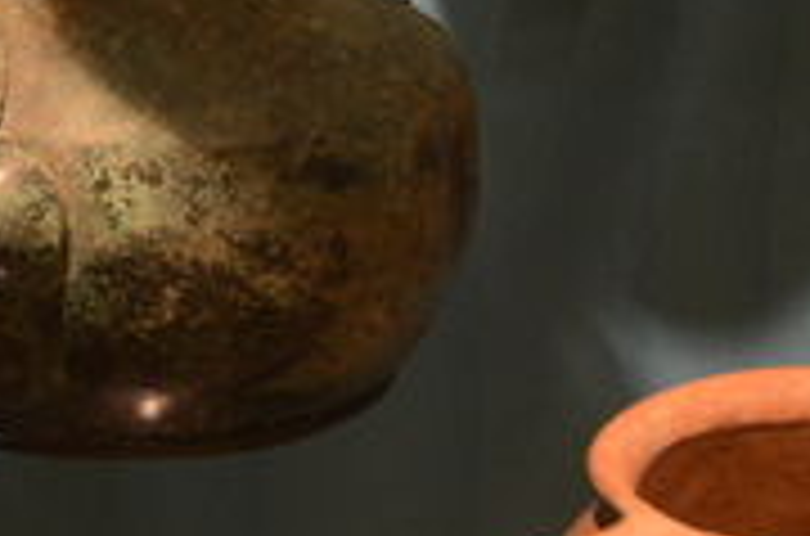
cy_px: 56
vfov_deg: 6.2
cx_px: -176
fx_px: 4937
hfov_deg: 9.3
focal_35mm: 220
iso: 1000
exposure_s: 1/80
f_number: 4.8
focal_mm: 60
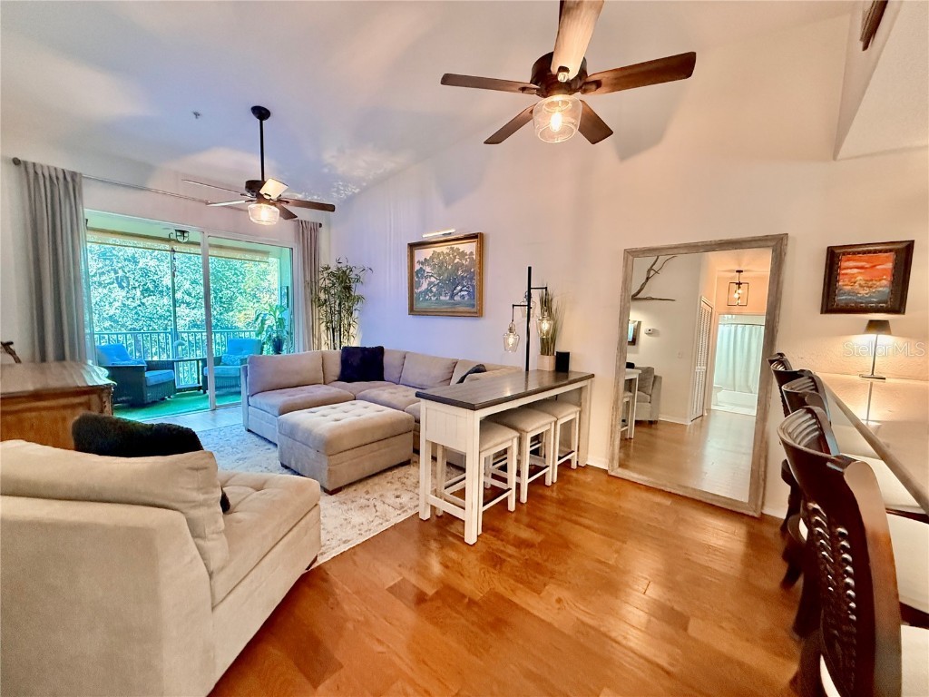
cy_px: 348
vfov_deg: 85.7
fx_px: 376
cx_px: 464
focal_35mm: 14
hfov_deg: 102.1
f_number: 2.2
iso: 800
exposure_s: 1/60
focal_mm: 2.22
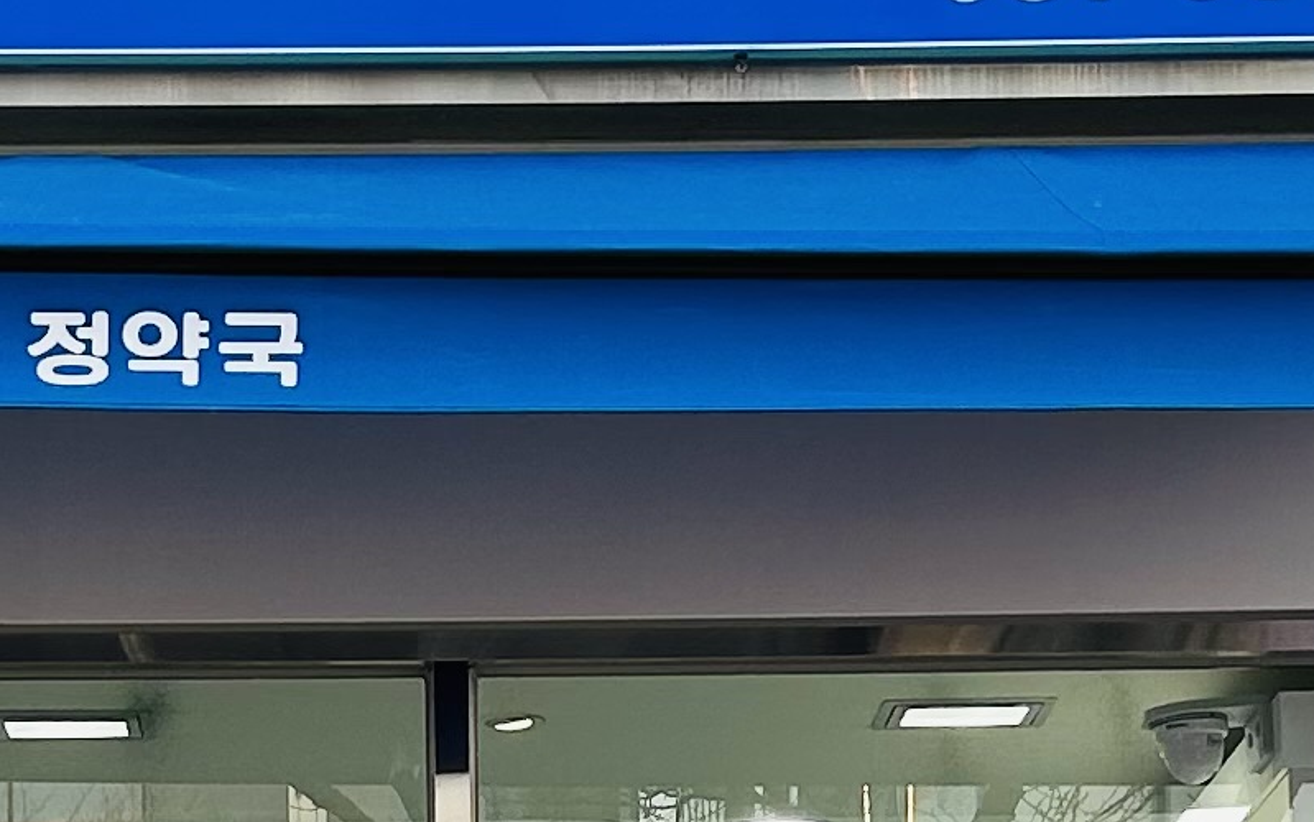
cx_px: 457
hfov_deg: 15.0
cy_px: 1072
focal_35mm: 139
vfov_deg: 9.3
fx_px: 4979
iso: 50
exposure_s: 1/310
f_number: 1.5
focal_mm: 5.7
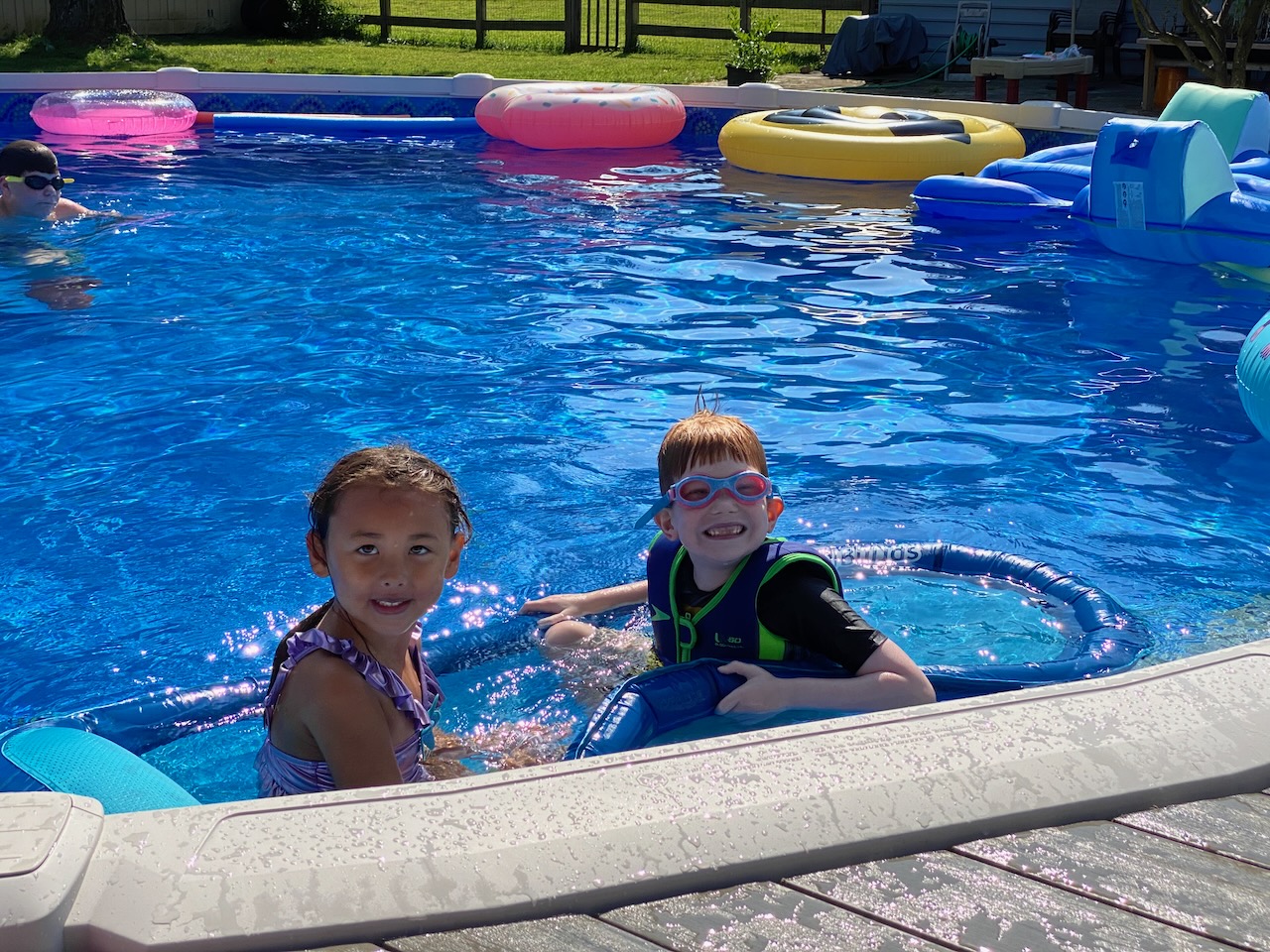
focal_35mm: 52
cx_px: 635
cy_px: 476
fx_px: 1908
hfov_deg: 36.8
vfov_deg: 28.0
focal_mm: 6
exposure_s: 1/1845
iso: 20
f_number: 2
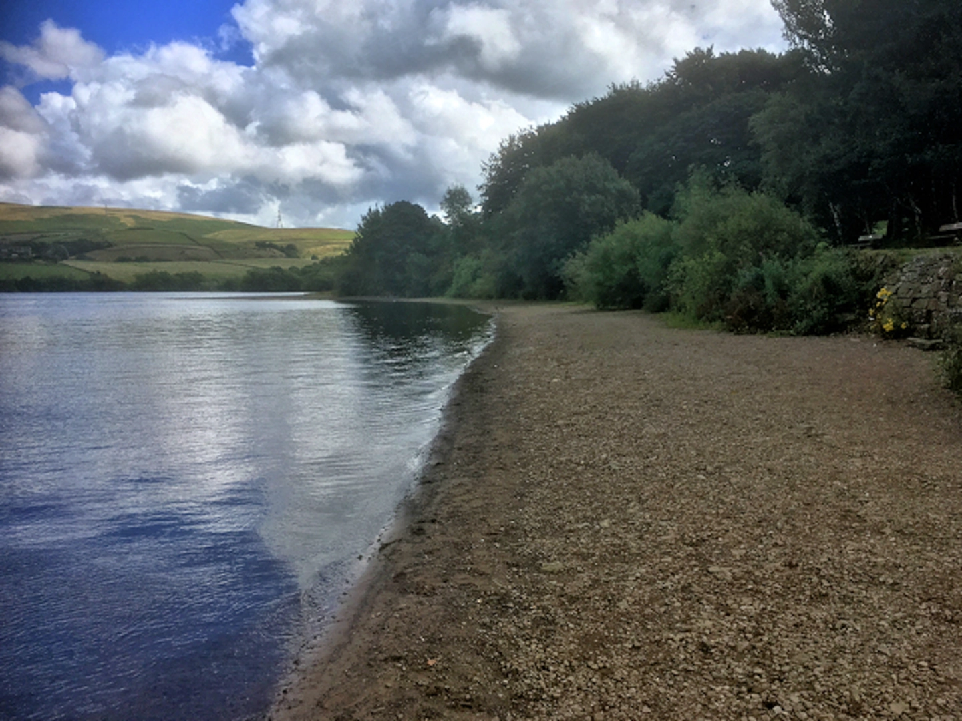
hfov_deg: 61.7
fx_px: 806
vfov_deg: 48.2
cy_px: 360
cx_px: 481
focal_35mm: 29
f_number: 2.2
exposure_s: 1/1570
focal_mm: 4.15
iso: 25
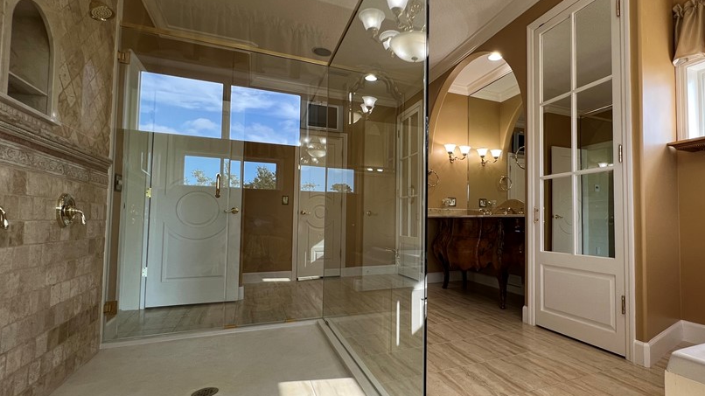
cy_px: 205
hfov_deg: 91.3
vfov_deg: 61.0
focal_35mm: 18
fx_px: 336
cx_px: 428
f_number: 1.8
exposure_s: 1/120
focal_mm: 1.57
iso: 64
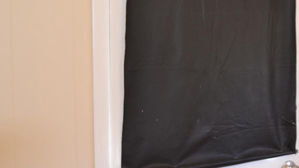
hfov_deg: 27.9
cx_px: 218
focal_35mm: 75
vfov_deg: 16.1
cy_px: 65
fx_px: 595
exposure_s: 1/60
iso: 800
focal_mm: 24
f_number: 4
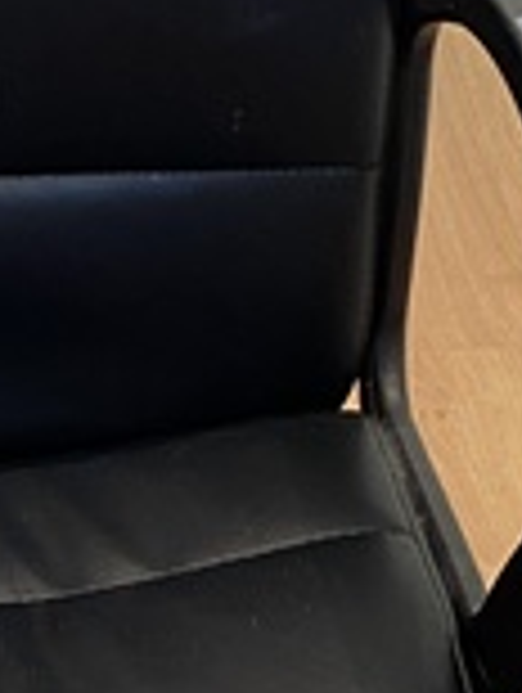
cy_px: 522
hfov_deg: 10.8
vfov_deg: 14.5
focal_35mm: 135
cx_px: -104
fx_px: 2707
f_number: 1.8
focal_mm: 4.25
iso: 250
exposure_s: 1/50
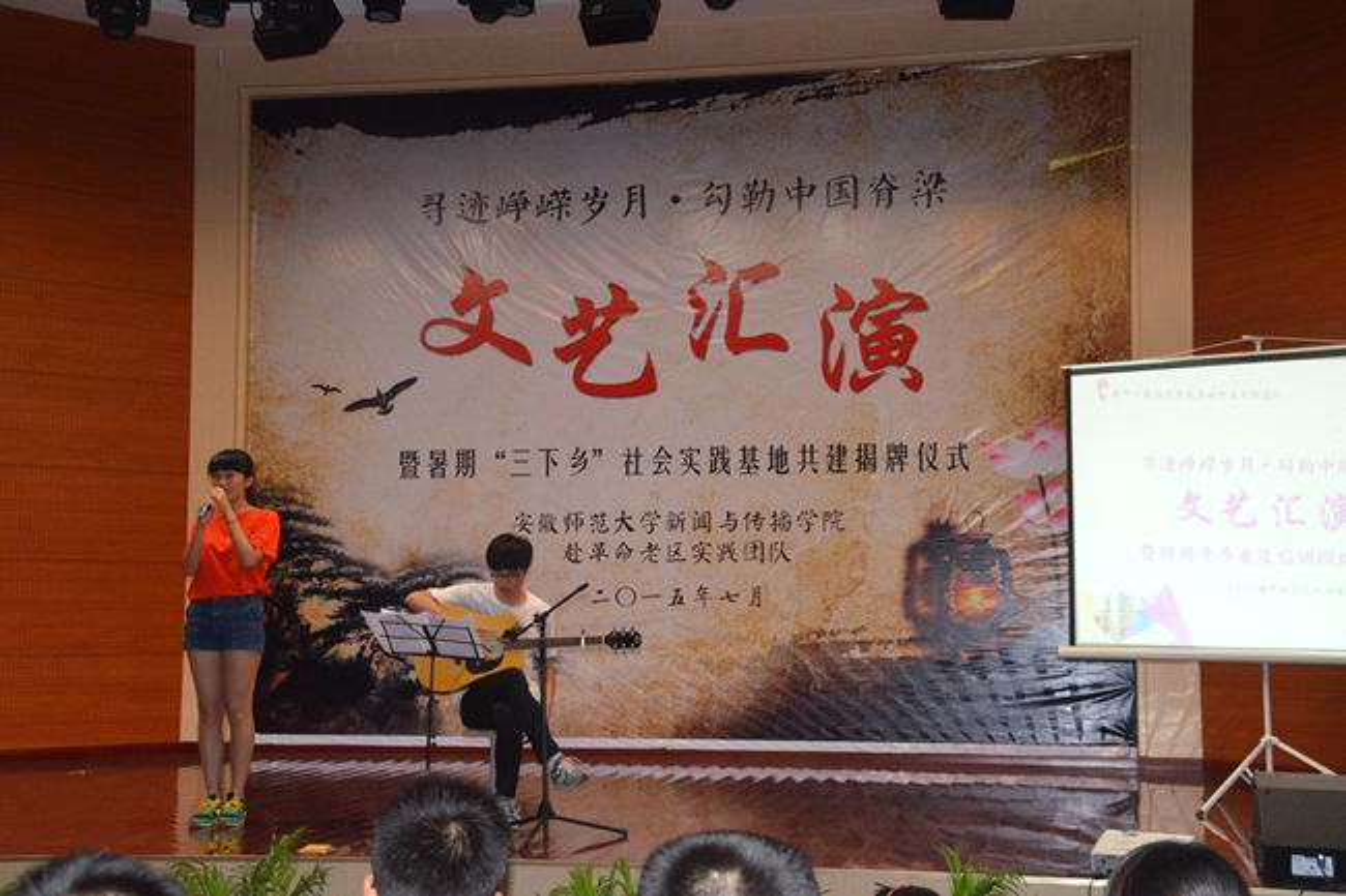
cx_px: 673
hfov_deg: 37.9
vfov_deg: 25.7
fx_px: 1962
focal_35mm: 52
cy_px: 448
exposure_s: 1/160
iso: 2500
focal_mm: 35
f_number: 6.3
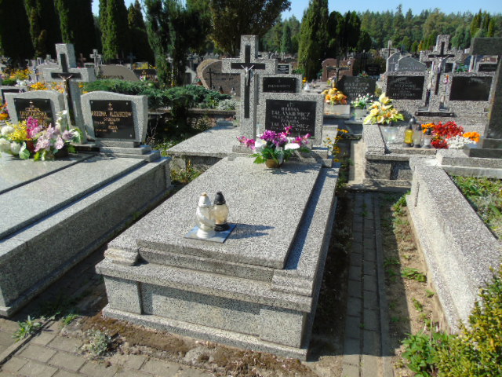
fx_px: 363
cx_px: 251
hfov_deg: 69.4
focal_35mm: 25
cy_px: 188
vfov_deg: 54.9
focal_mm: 4.4
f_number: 3.4
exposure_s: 1/640
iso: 80
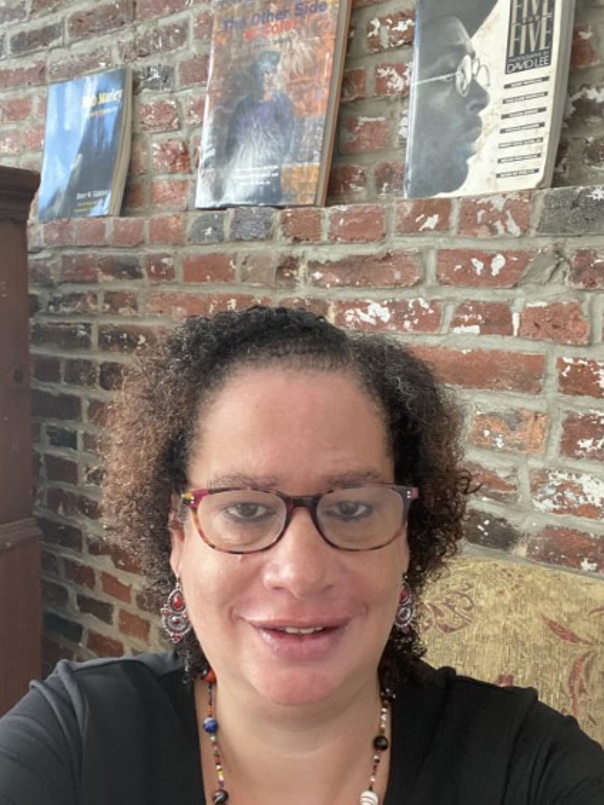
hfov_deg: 41.8
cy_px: 396
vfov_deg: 53.9
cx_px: 272
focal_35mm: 34
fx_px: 791
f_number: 2.2
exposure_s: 1/60
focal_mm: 2.71
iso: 200
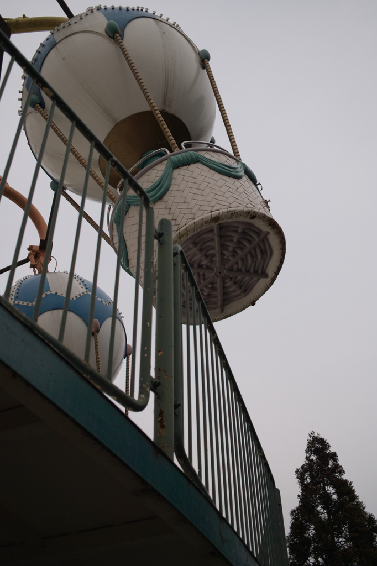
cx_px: 188
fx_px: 644
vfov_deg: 47.4
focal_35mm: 41
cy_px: 283
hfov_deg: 32.6
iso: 100
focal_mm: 24.2
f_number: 2.8
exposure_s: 1/1000
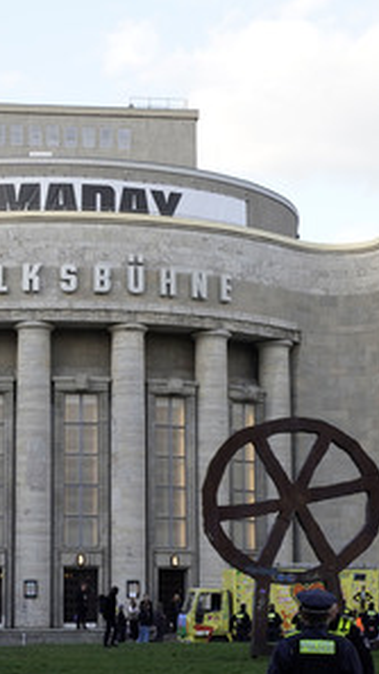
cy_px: 338
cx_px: 140
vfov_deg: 23.9
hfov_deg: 13.6
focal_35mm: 89
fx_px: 1591
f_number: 5.6
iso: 320
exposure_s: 1/250
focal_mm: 56
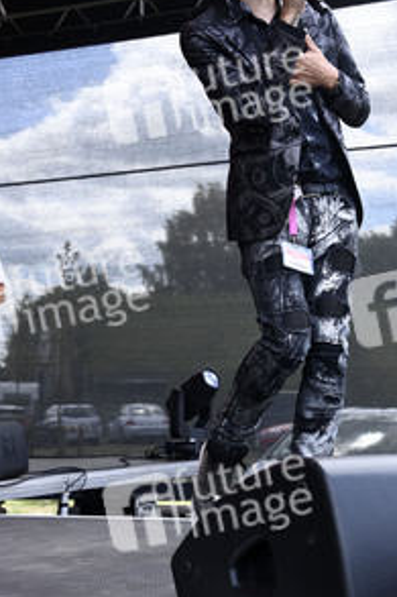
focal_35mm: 75
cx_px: 267
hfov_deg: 18.1
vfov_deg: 26.8
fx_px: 1242
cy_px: 198
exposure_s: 1/320
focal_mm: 55
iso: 800
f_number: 7.1
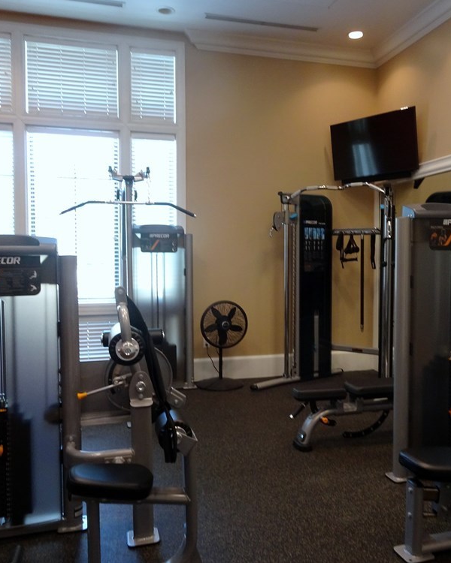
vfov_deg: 55.7
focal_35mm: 32
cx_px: 268
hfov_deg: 45.6
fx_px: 534
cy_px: 276
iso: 200
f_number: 3.5
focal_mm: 4.1
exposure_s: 1/30
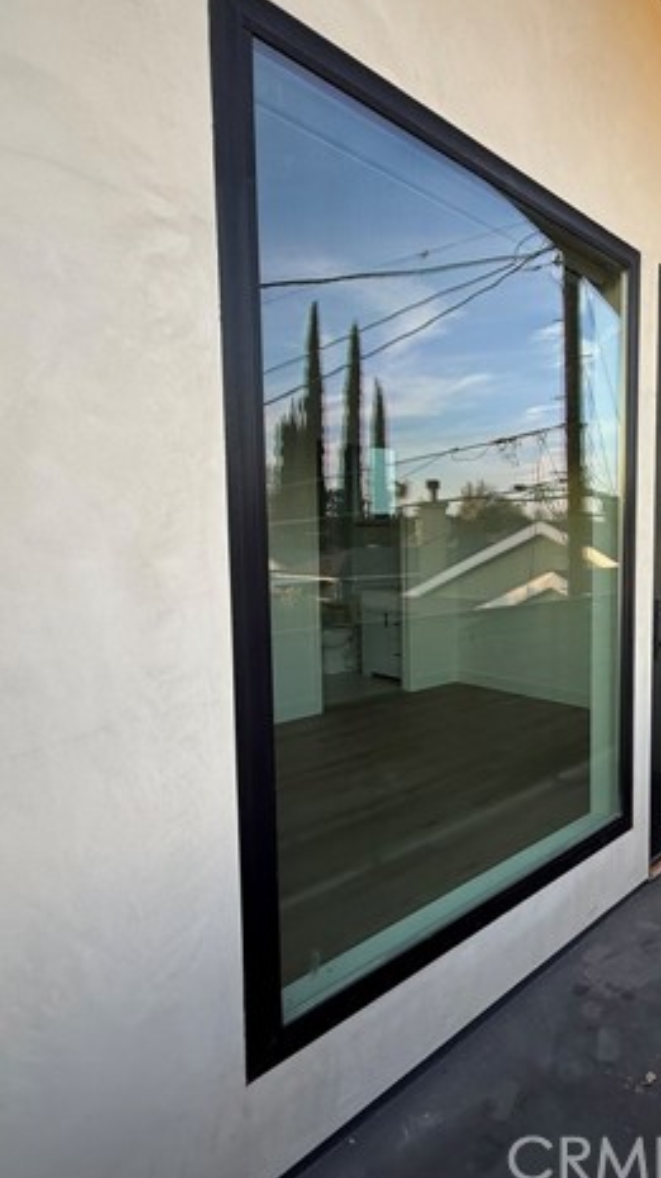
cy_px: 588
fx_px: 655
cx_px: 567
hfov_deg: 49.0
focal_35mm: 21
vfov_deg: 83.9
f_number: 2.2
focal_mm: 2.22
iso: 50
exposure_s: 1/162
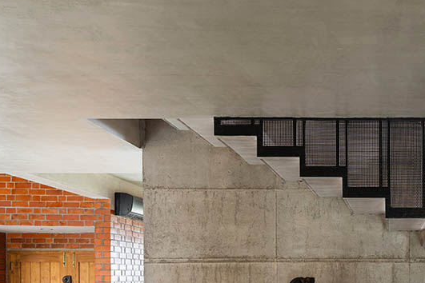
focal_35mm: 52
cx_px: 395
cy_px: 275
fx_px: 614
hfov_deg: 35.6
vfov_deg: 24.9
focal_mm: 23
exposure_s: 4
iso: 400
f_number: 8
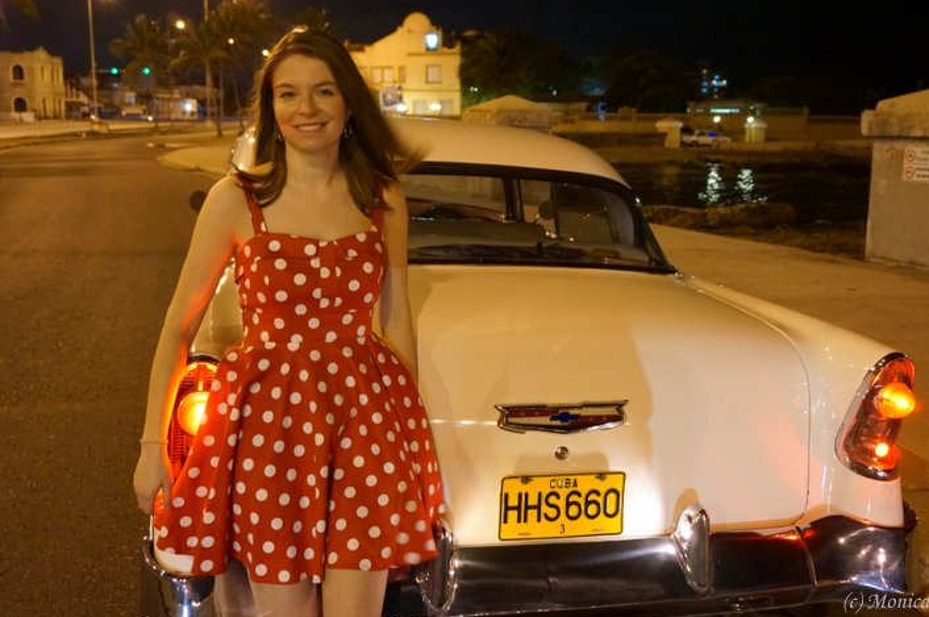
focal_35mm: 34
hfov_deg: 55.8
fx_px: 876
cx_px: 474
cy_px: 278
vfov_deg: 38.8
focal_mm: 20
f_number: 4
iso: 3200
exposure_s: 1/15
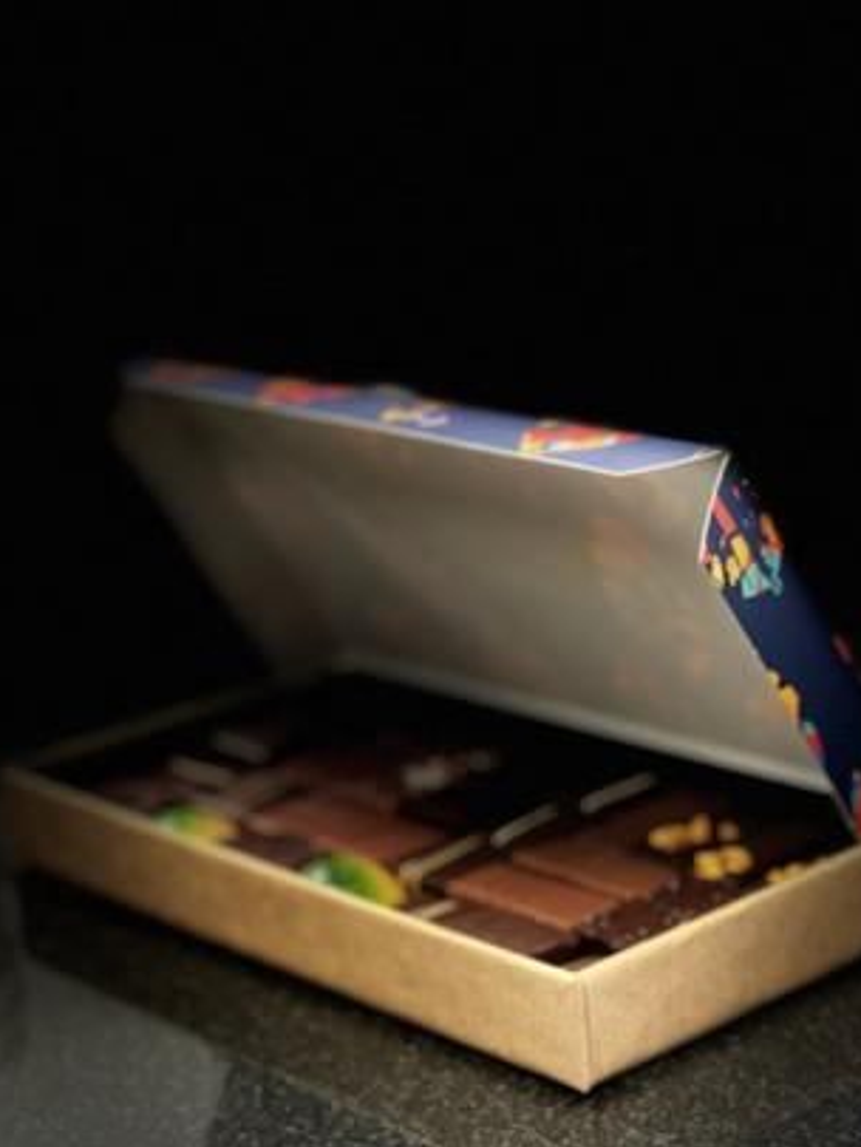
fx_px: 2552
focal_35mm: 77
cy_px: 734
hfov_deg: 19.1
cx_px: 470
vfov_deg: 25.2
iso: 200
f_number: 2
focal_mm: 6
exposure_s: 1/40
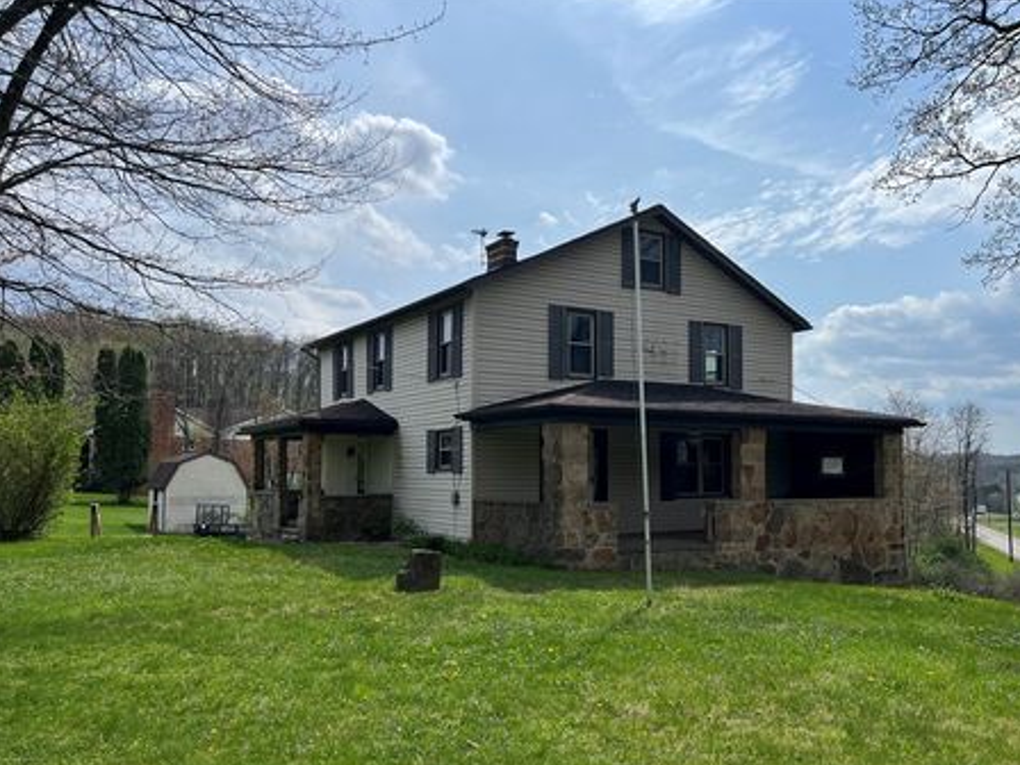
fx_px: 855
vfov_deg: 48.2
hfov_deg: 61.5
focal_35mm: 29
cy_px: 416
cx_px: 562
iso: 50
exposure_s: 1/9434
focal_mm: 5.7
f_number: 1.5
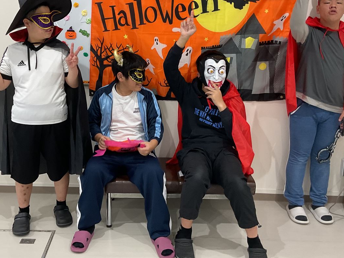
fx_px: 437
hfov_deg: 42.8
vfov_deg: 32.7
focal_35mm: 44
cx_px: 144
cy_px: 97
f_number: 1.8
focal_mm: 3
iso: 64
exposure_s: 1/50
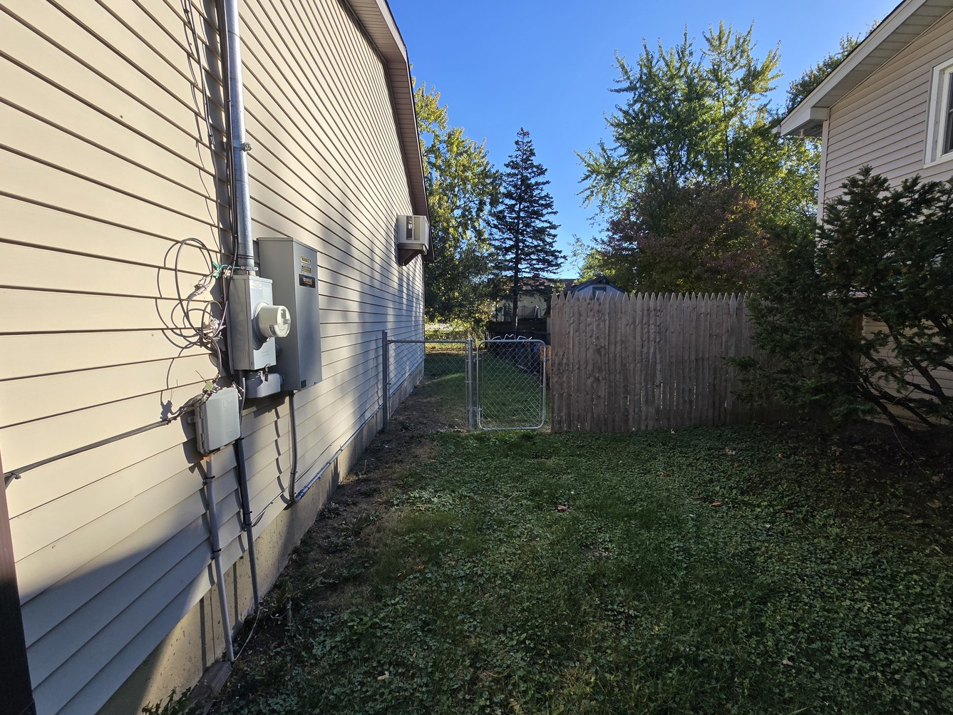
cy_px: 362
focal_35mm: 14
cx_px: 503
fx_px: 385
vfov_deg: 85.7
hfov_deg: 102.0
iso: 50
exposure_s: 1/1580
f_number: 2.2
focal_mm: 2.2
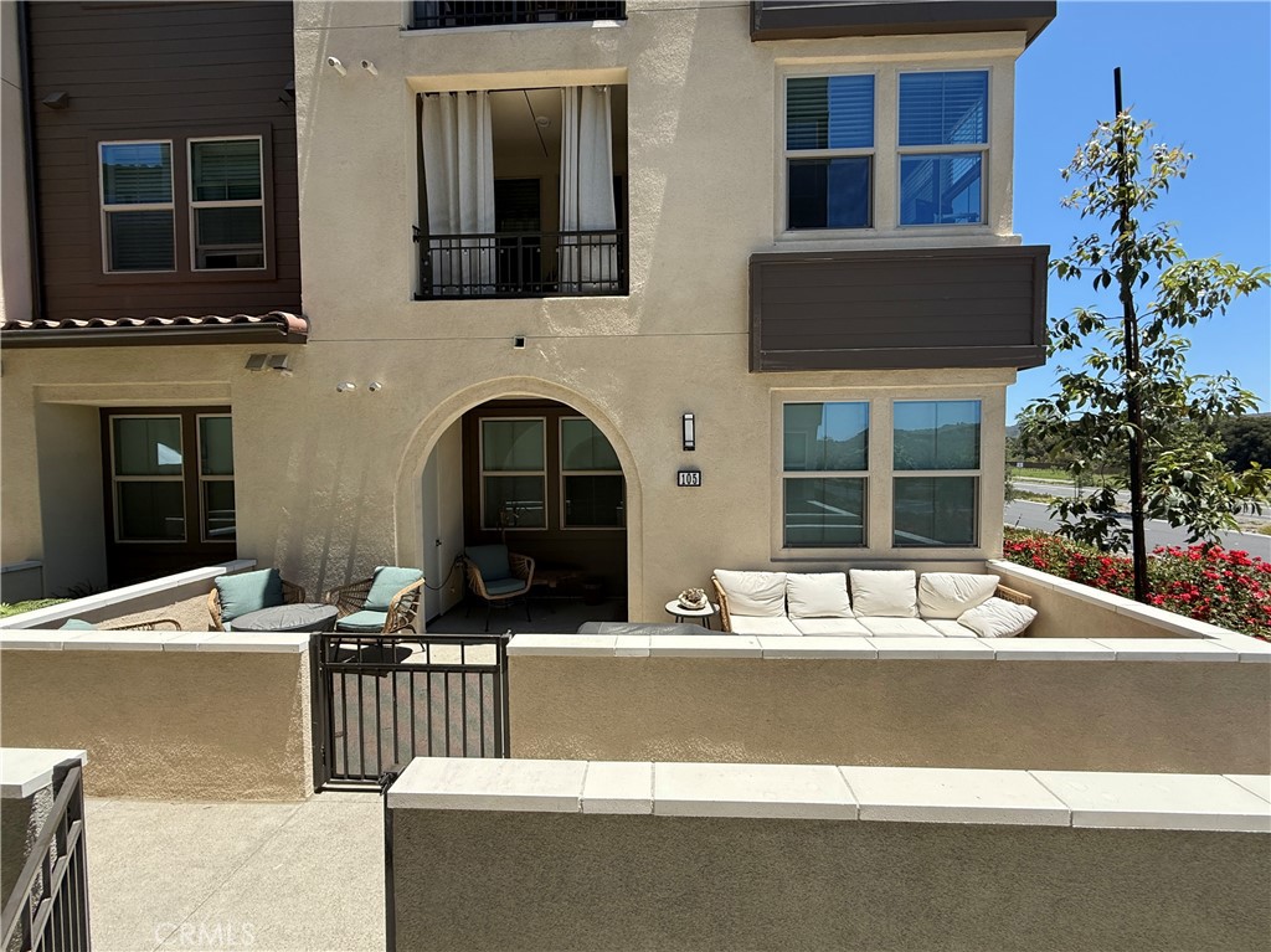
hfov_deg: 102.1
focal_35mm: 14
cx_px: 636
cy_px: 476
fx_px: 514
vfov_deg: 85.6
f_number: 2.2
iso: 64
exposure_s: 1/1431
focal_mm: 2.22
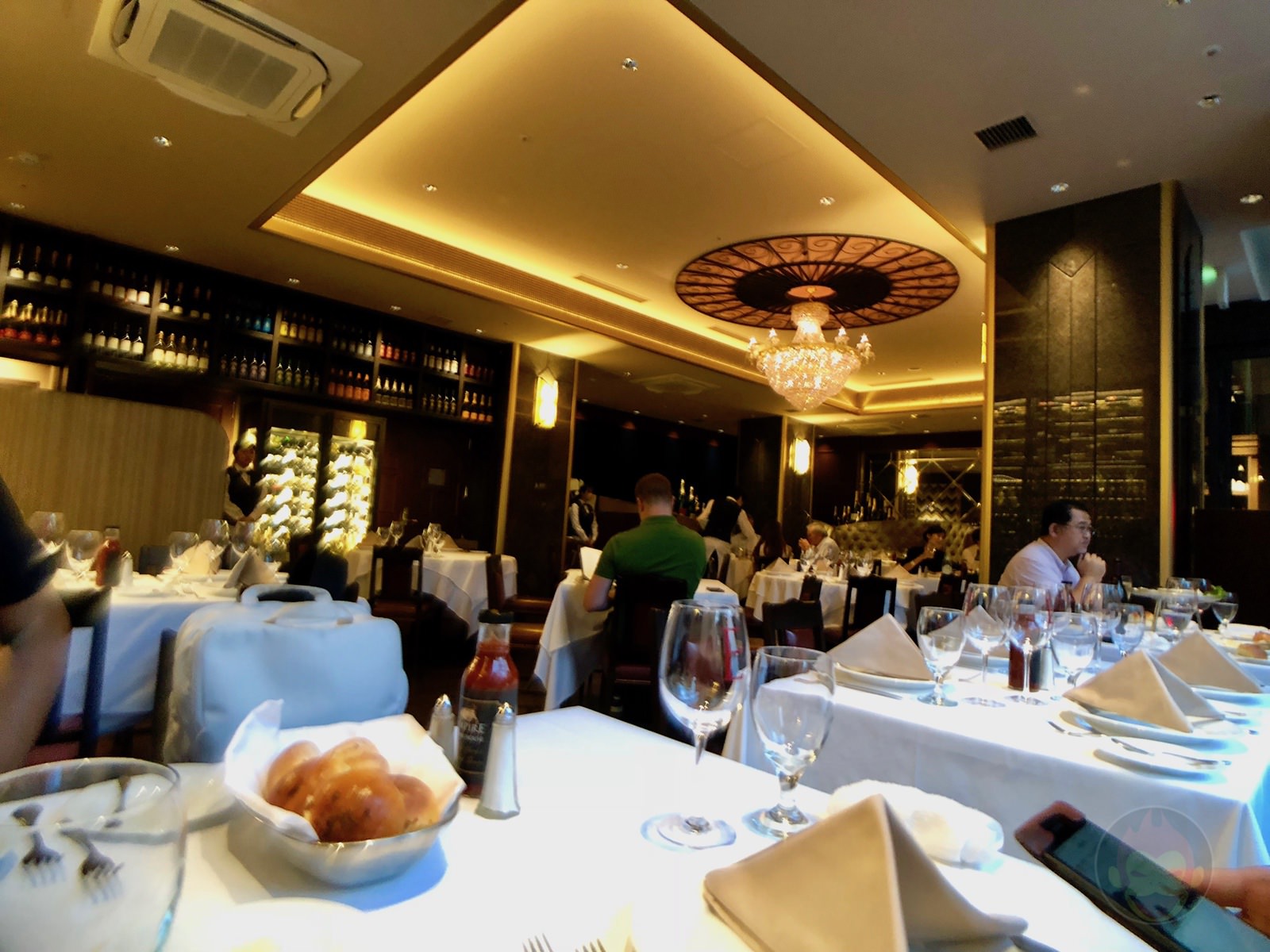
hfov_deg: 63.4
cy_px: 476
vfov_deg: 49.7
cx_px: 635
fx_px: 1027
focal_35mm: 28
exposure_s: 1/13
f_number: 1.8
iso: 100
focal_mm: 4
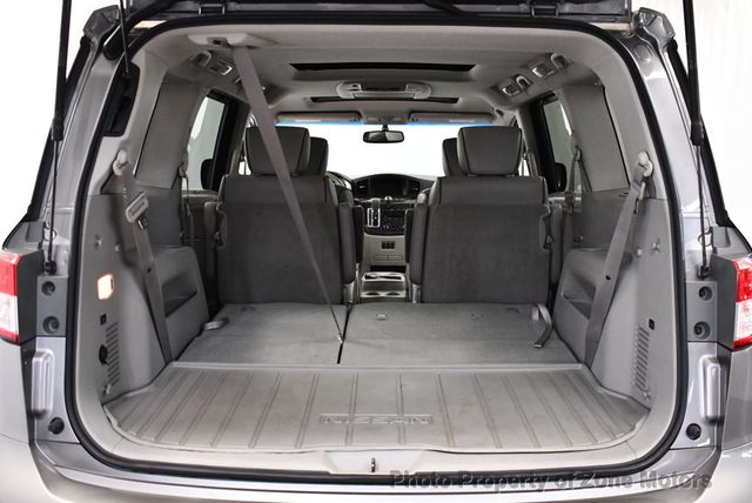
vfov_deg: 36.9
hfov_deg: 53.1
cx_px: 376
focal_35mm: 36
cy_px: 252
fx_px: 753
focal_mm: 18
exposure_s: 1/125
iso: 2800
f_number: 3.5
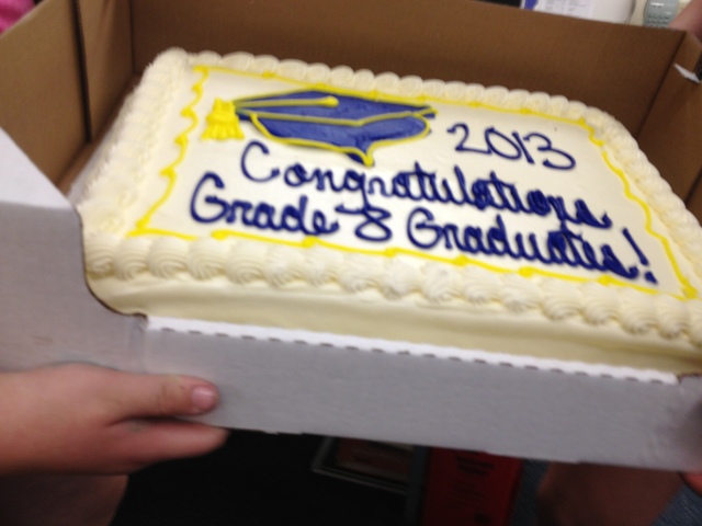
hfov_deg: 52.6
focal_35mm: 35
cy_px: 263
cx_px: 351
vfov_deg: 40.7
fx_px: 710
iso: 50
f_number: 2.4
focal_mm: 4.28
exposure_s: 1/24
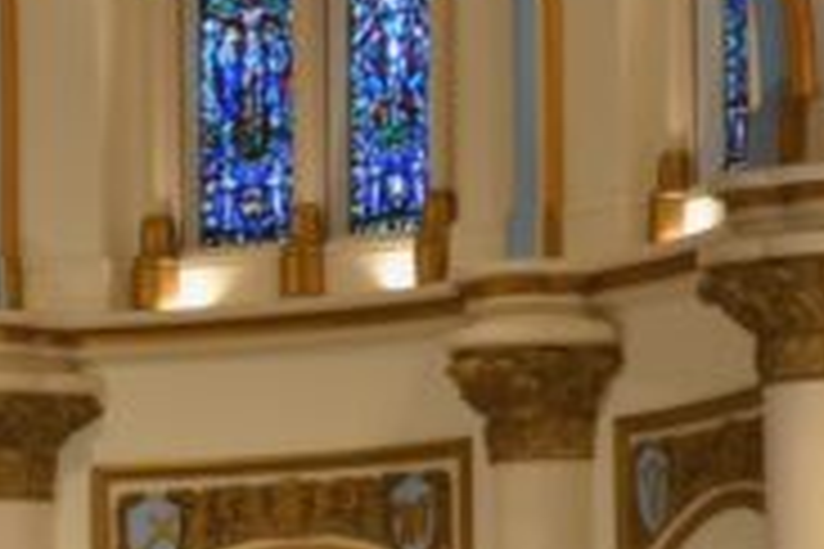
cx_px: -225
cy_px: 533
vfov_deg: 3.9
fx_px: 8079
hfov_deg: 5.8
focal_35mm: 353
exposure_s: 1/15
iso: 640
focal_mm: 42
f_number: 5.3
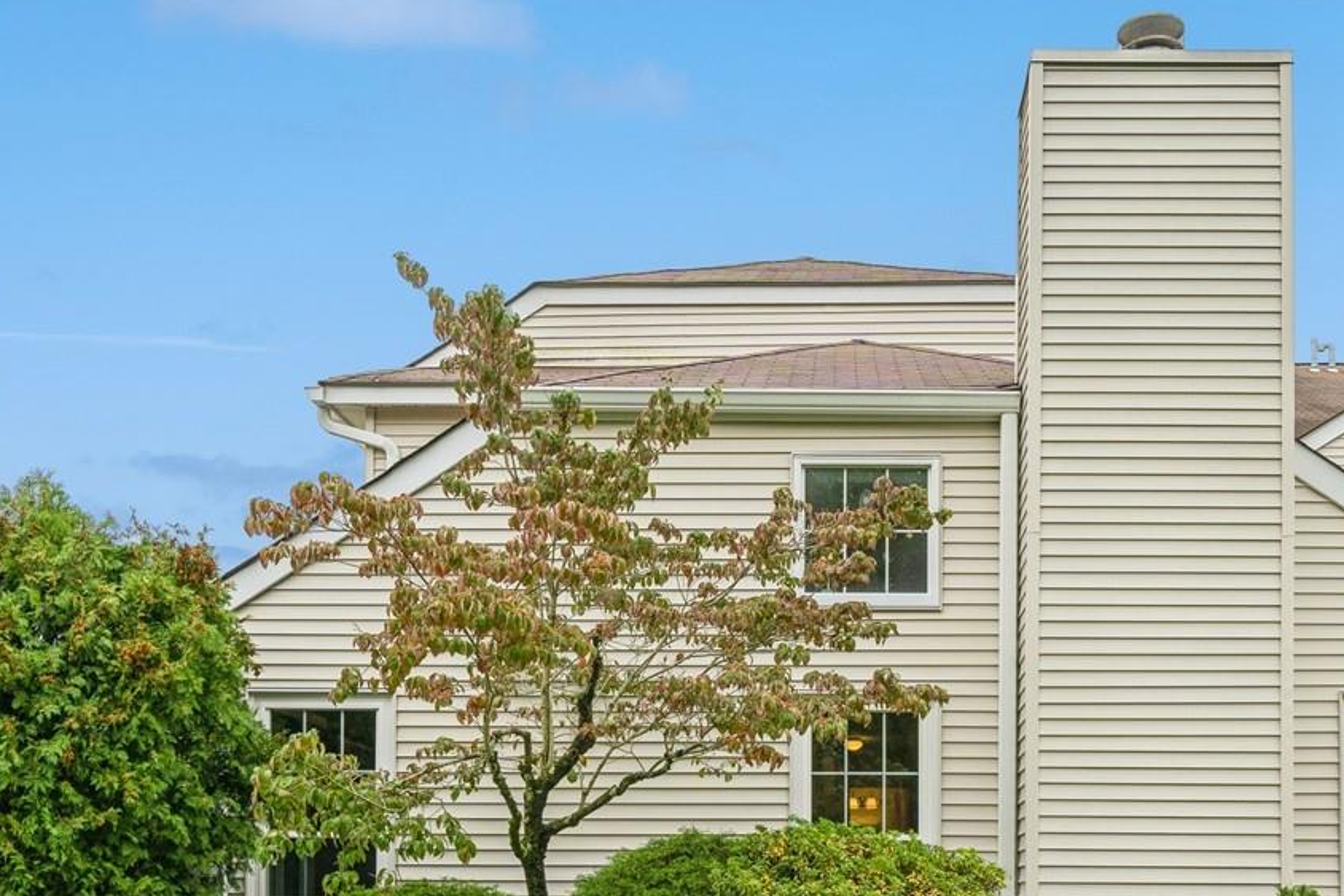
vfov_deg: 36.7
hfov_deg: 52.5
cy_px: 555
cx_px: 850
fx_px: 1344
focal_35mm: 36
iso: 400
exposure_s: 1/640
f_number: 6.3
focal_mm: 19
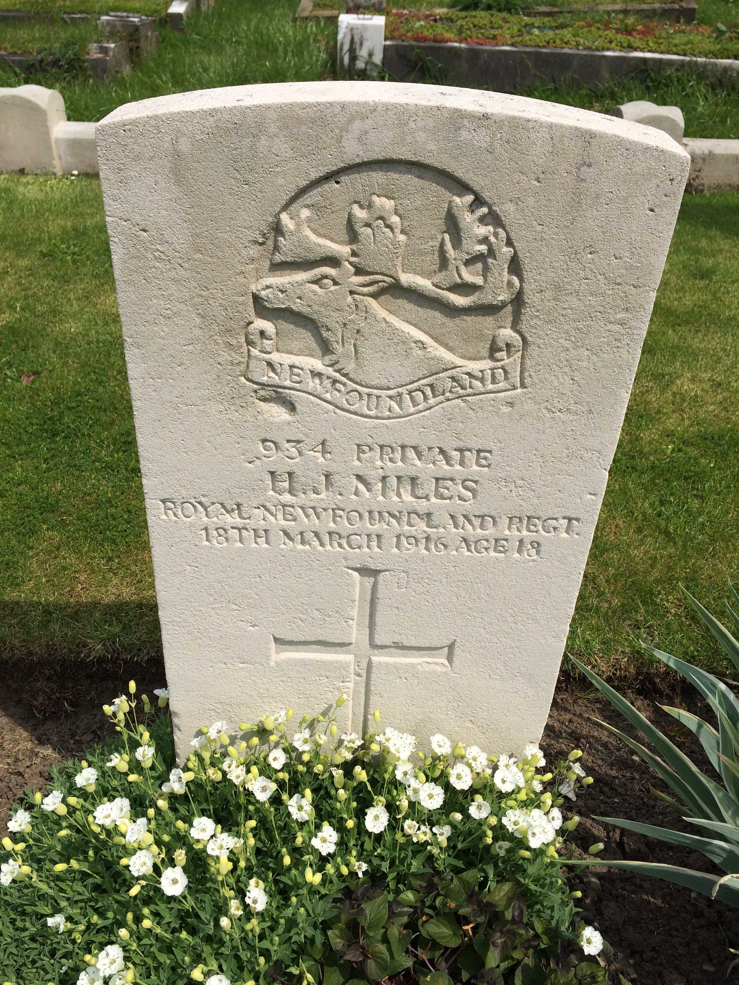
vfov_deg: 60.0
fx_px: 854
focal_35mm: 30
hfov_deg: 46.8
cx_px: 370
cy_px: 492
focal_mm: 4.12
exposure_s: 1/3425
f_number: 2.2
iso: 40
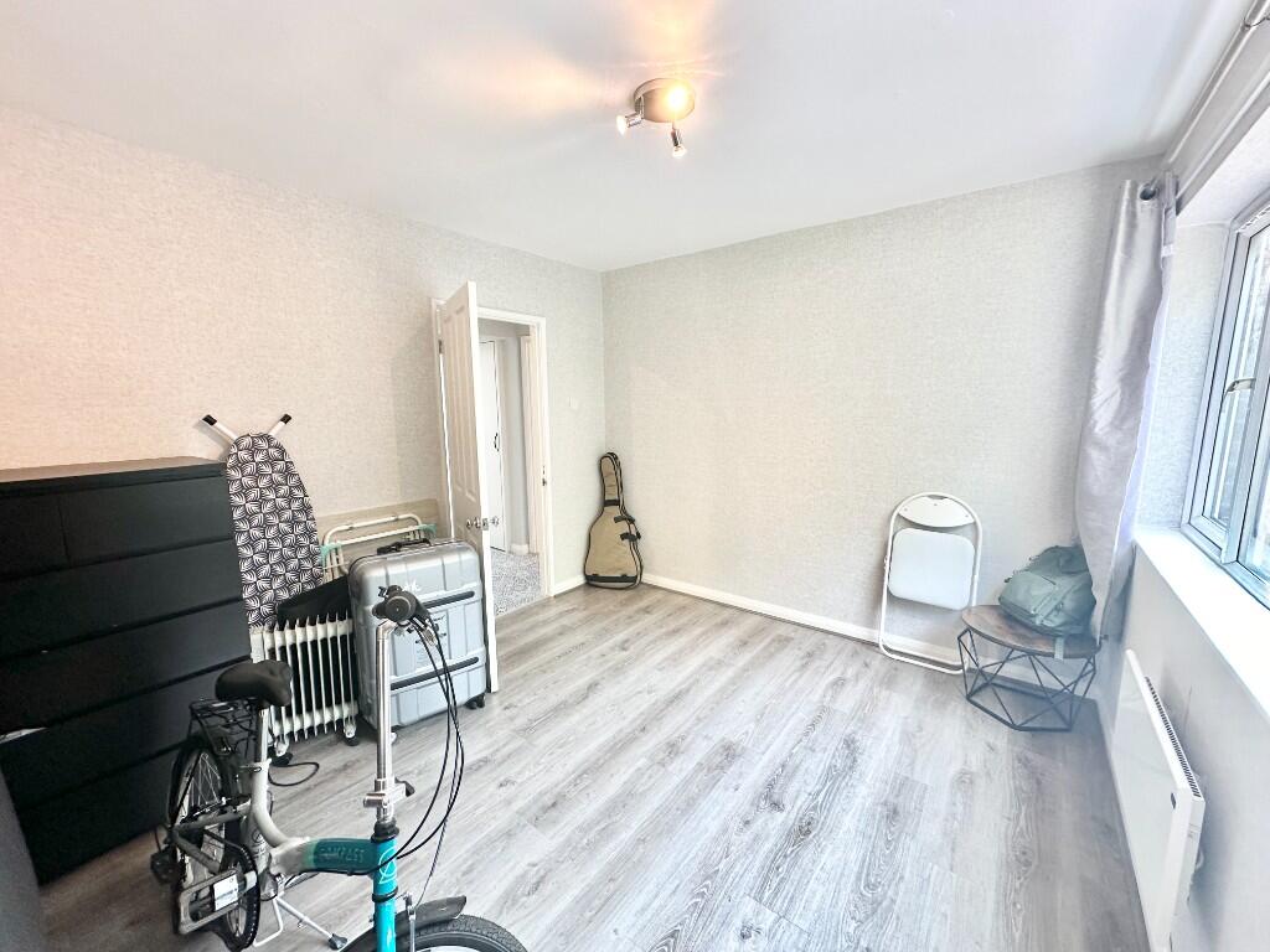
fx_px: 514
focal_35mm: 14
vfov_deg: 85.7
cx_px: 635
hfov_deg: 102.1
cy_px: 476
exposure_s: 1/100
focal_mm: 2.22
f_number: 2.2
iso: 125
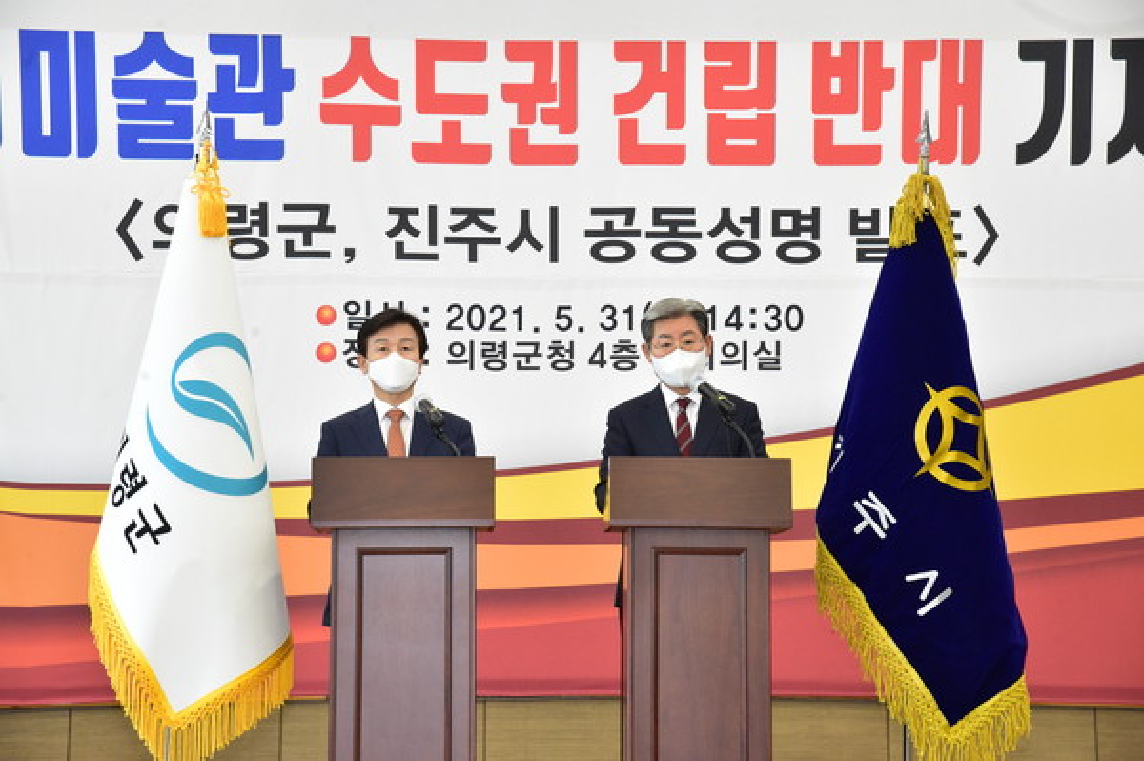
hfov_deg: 20.8
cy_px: 380
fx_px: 3112
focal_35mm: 98
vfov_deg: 13.9
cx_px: 572
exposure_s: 1/250
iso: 10000
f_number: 8
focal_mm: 98
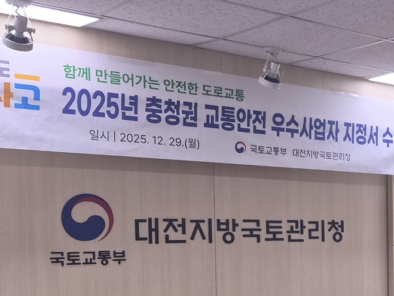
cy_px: 276
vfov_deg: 21.4
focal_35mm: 67
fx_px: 762
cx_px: 490
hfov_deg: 25.5
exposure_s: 1/120
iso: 200
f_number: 1.8
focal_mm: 5.4
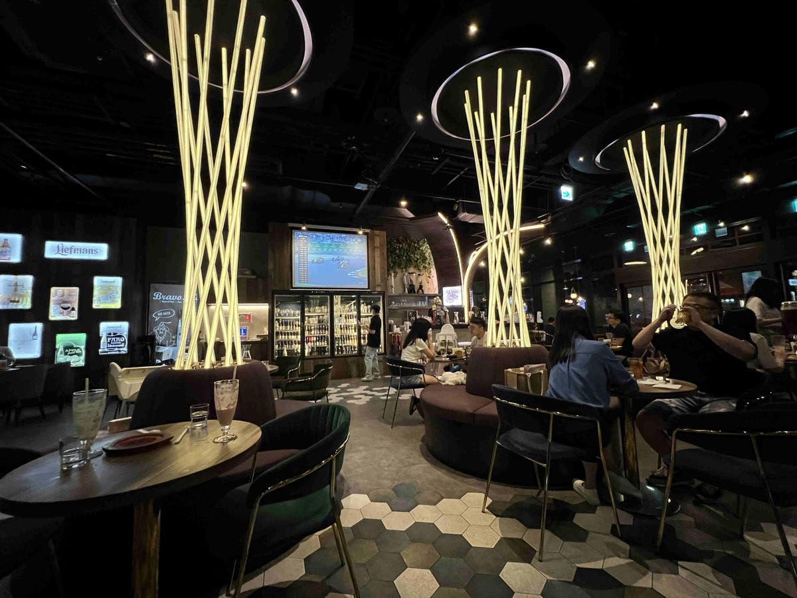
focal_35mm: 13
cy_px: 299
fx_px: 299
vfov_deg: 89.9
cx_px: 398
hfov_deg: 106.2
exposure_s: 1/60
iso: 800
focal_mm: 1.57
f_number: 1.8
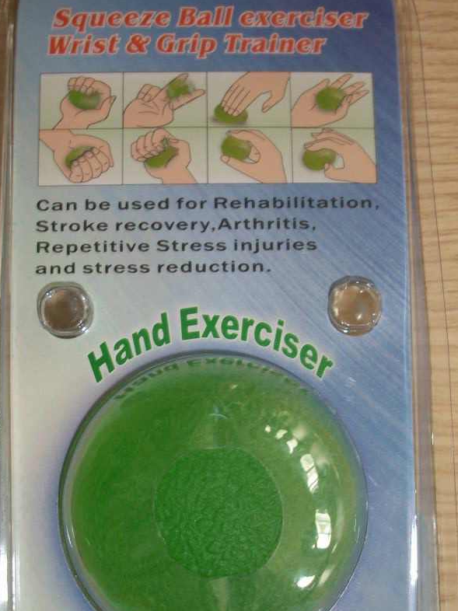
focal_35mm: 57
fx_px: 1006
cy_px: 320
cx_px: 201
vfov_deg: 33.8
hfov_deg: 25.6
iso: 80
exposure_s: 1/30
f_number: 3.1
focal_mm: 6.3
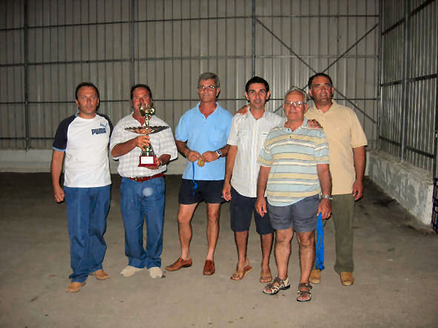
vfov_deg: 37.7
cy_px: 164
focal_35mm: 38
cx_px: 219
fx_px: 481
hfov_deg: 49.0
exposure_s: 1/60.1
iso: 74
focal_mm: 7.8
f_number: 2.8
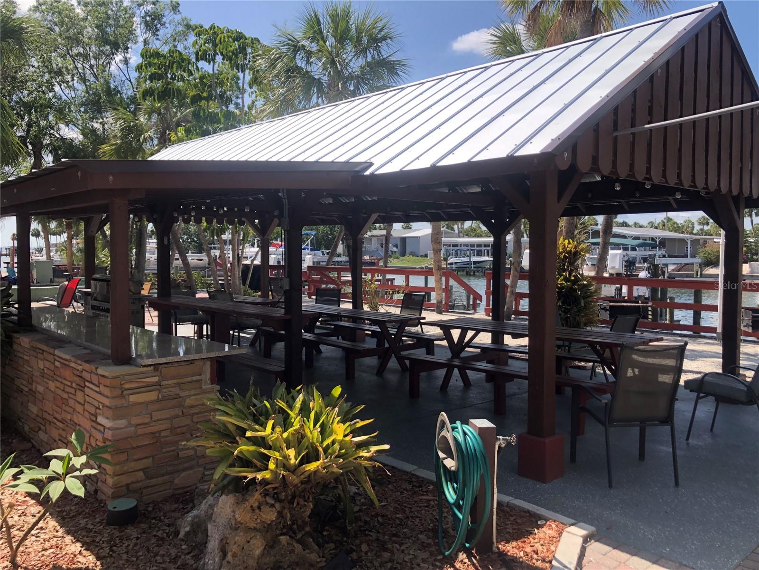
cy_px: 285
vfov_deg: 49.7
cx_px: 380
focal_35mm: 28
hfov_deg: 63.4
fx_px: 614
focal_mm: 3.99
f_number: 1.8
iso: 20
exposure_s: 1/1171
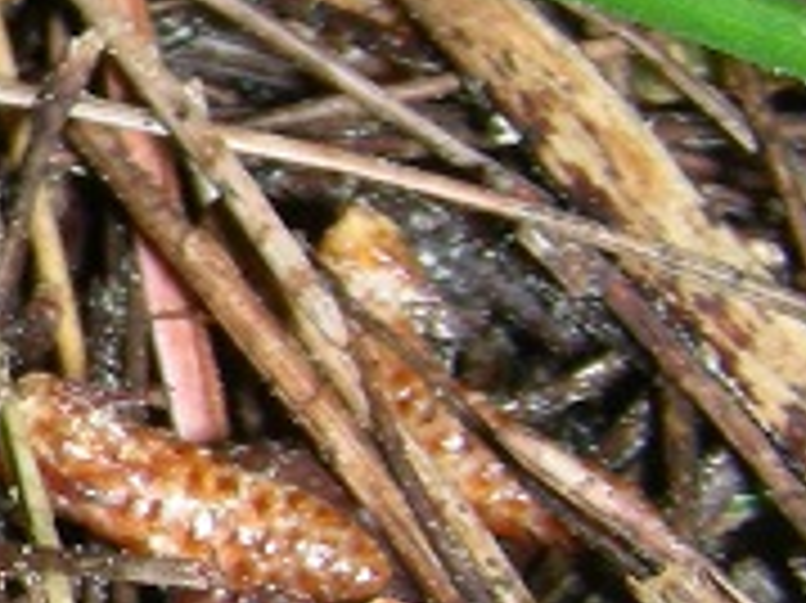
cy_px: 166
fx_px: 3956
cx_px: -973
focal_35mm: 170
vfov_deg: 8.7
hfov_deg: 10.4
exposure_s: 1/60.1
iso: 50
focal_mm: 6.3
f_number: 6.8
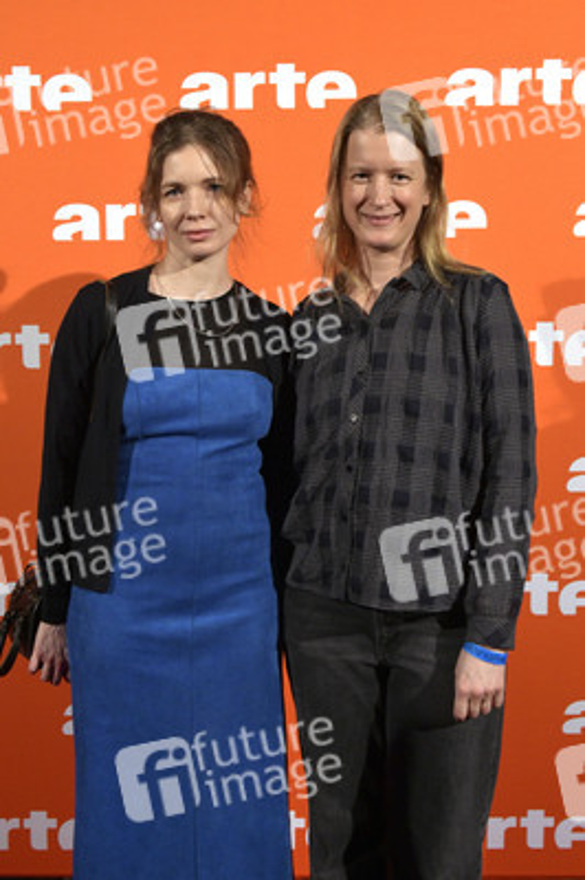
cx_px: 292
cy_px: 440
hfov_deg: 35.0
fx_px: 928
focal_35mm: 38
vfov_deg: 50.7
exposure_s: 1/160
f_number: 7.1
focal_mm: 38
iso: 2000
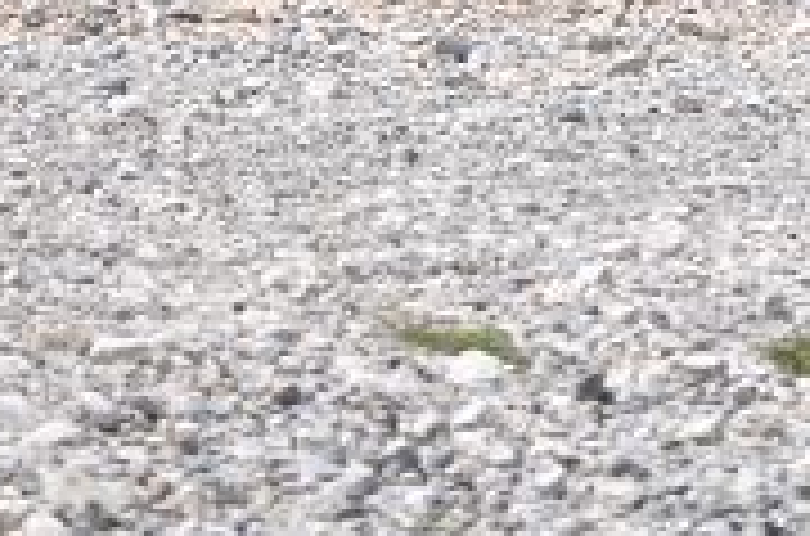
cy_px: -637
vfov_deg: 1.9
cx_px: 598
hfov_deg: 2.9
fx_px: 15736
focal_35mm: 701
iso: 200
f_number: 6.3
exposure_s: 1/640
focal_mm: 105
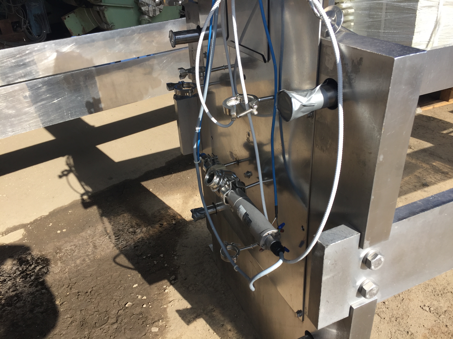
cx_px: 226
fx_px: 380
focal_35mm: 29
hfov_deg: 61.7
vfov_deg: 48.2
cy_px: 170
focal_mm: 4.15
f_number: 2.2
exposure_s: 1/860
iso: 32
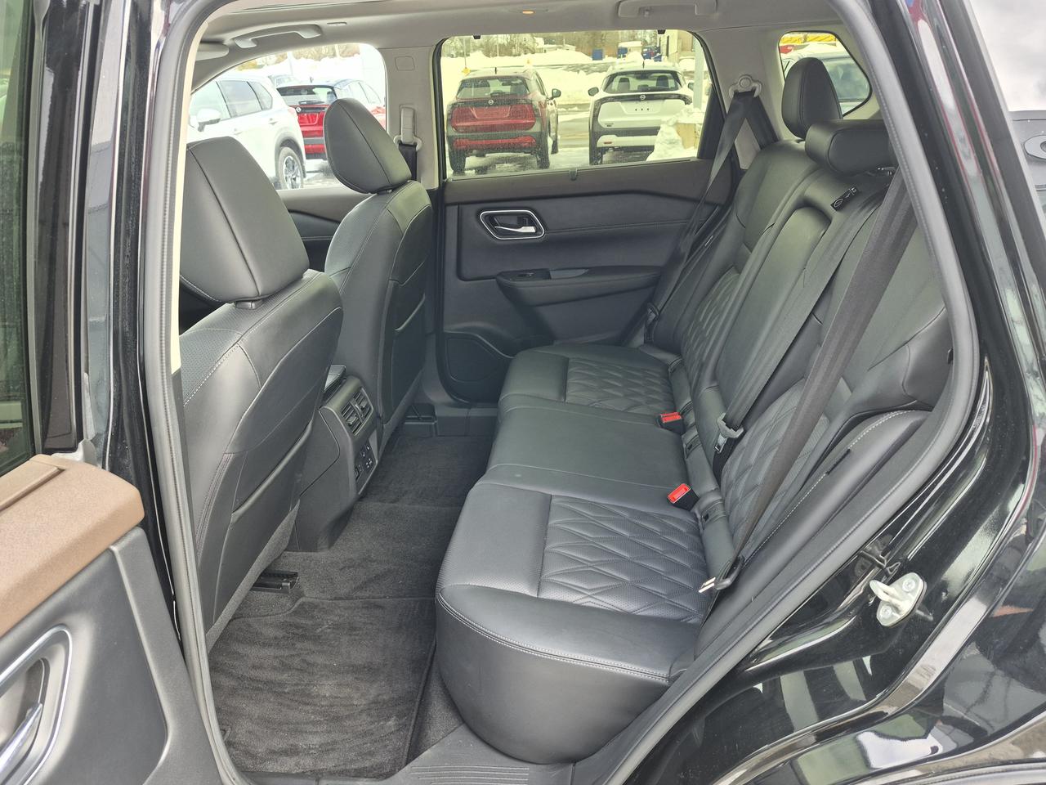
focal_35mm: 23
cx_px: 523
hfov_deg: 73.9
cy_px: 392
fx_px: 695
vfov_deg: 58.9
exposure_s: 1/180
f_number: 1.8
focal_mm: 5.4
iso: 50
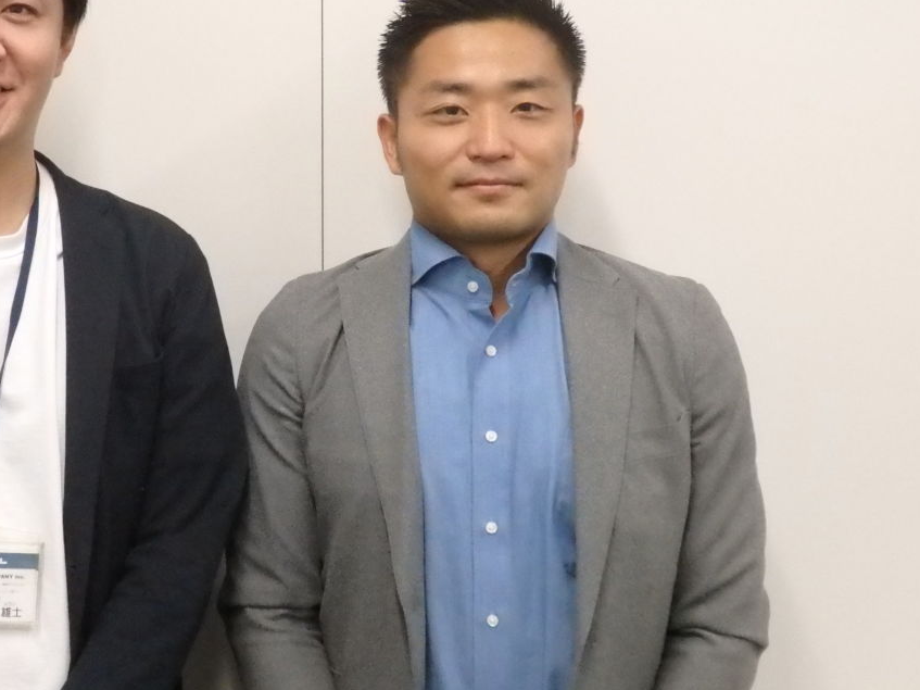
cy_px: 275
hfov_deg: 28.2
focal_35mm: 68
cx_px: 238
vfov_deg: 21.6
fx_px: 1807
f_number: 3.8
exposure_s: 1/160
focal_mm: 8
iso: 1600
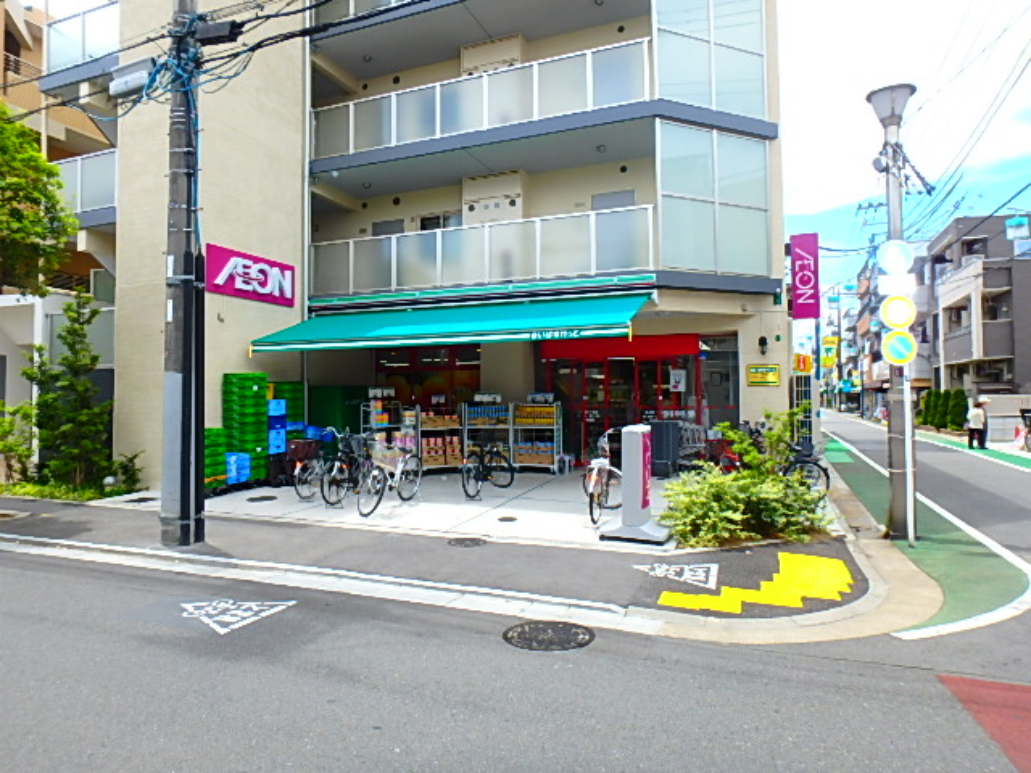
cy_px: 386
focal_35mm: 21
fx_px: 625
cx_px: 516
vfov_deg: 63.4
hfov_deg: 79.0
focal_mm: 3.7
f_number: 3.5
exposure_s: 1/500
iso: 125
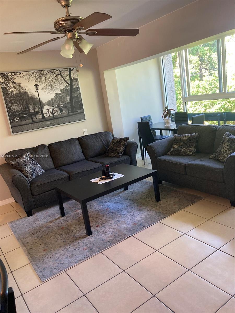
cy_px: 156
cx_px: 118
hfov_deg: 49.7
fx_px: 253
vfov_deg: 63.4
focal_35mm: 28
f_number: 1.8
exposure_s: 1/60
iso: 160
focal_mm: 3.99
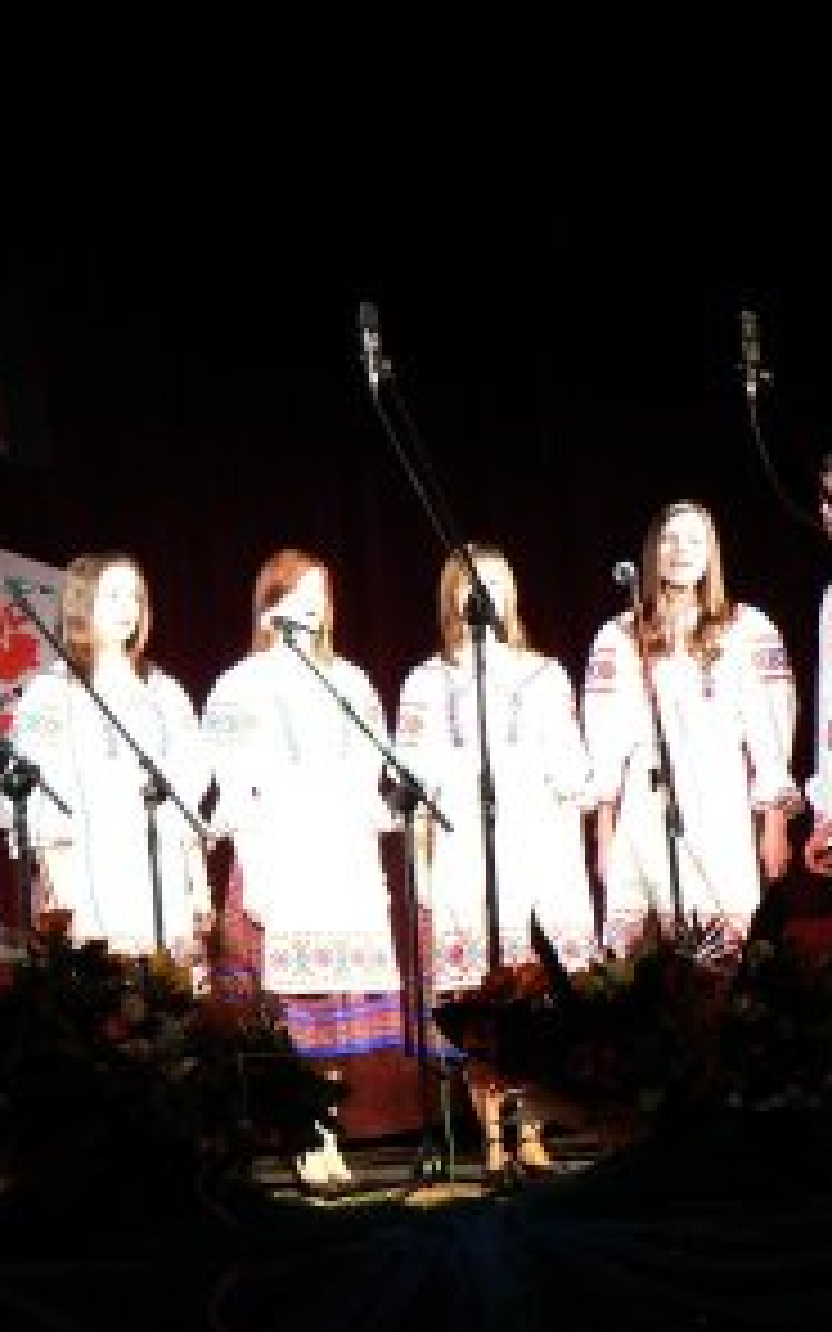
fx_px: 4100
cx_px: 166
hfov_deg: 11.5
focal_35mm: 113
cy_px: 670
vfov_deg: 18.4
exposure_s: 1/30
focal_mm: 13.1
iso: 200
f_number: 3.2
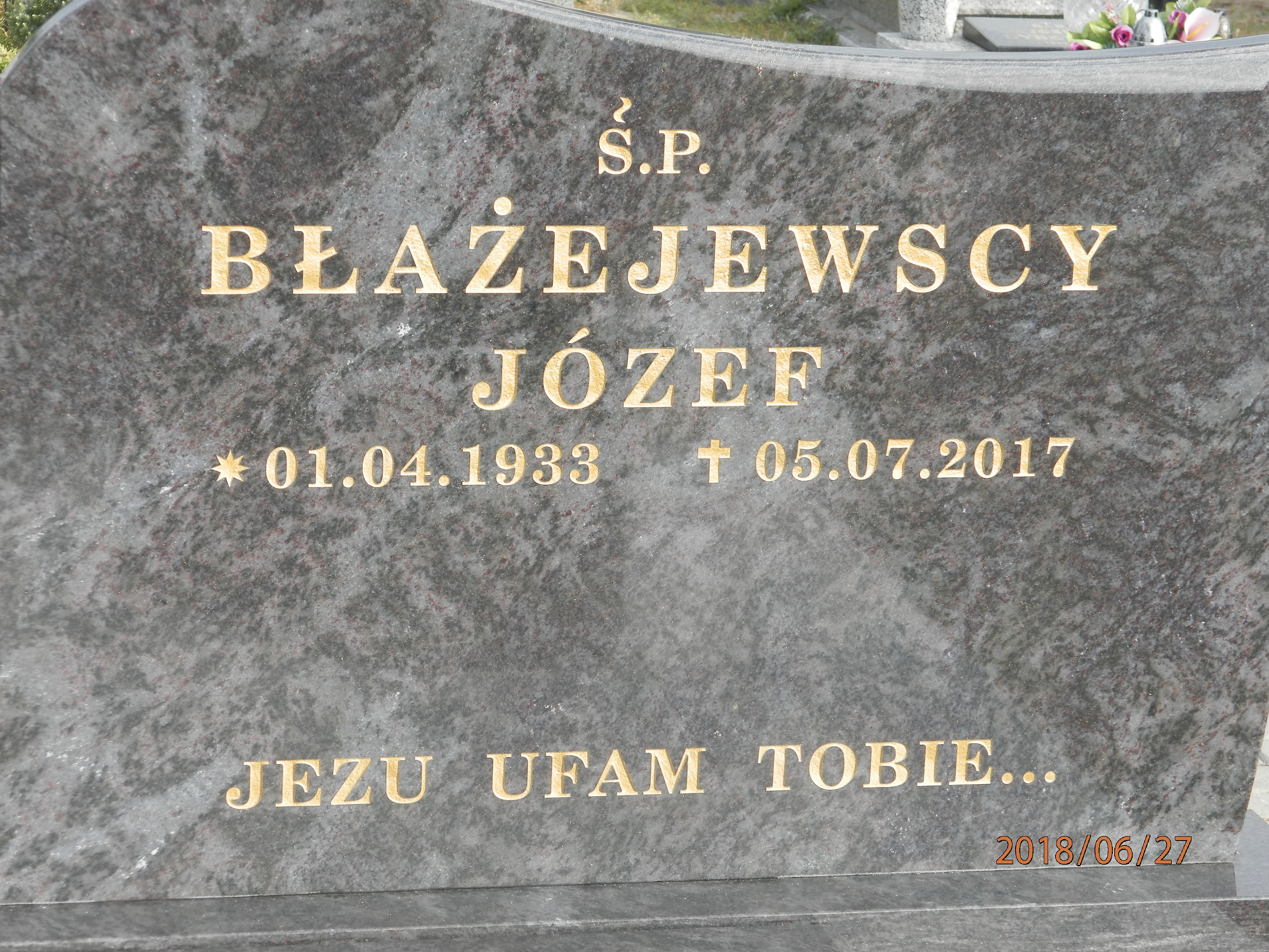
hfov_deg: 18.5
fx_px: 3886
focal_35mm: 106
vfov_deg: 14.0
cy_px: 476
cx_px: 634
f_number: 4.5
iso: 80
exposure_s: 1/160
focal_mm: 19
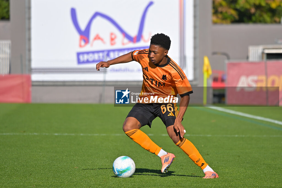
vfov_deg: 4.3
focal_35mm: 320
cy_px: 94
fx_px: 2506
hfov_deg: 6.4
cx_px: 141
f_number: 6.3
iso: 220
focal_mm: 320
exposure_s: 1/1600
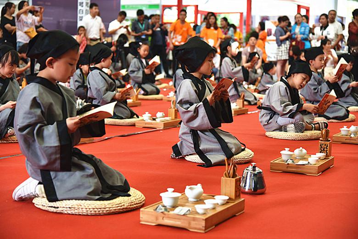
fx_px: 656
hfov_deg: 30.5
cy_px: 120
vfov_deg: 20.6
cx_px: 179
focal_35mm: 66
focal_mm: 66
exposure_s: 1/100
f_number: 4
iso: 400
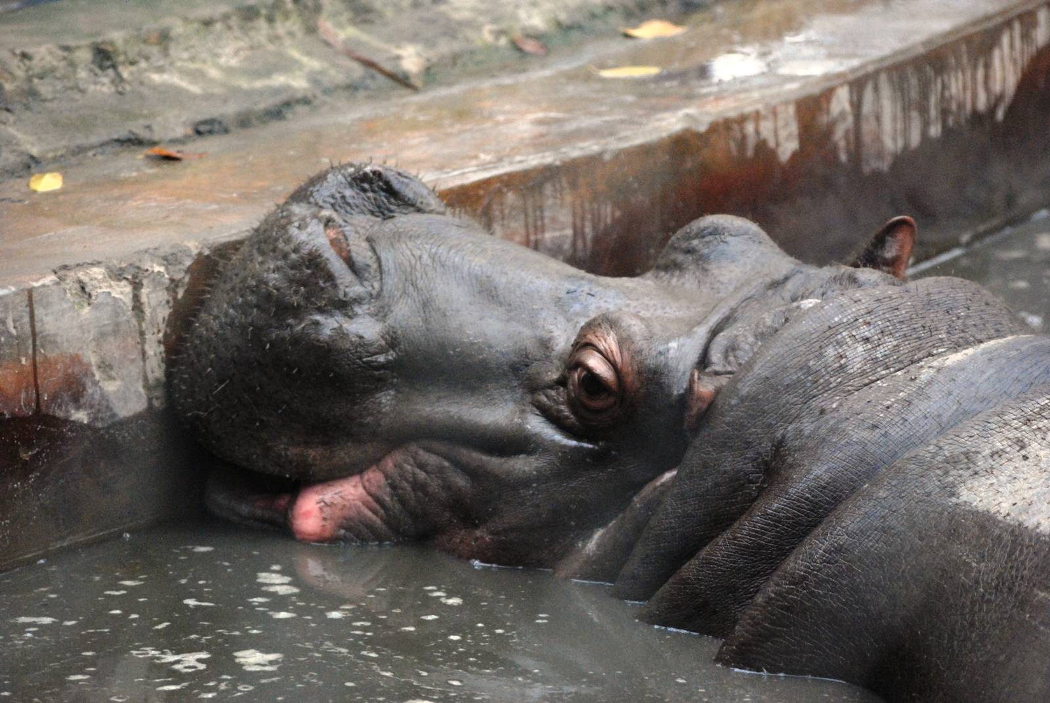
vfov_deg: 6.1
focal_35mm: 225
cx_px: 525
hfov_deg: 9.1
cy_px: 352
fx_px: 6570
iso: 1600
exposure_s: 1/160
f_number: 4.5
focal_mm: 150
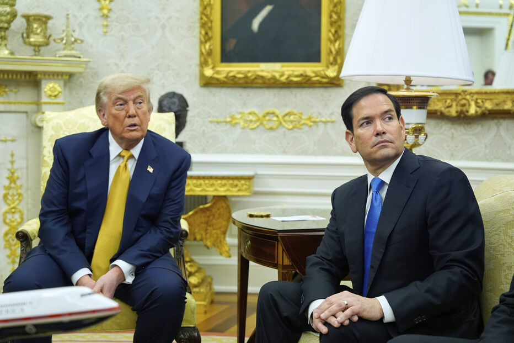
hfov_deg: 36.9
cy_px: 172
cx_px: 257
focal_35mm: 54
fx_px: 771
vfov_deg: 25.1
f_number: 3.5
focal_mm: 54
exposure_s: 1/500
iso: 3200
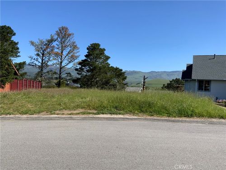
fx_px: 189
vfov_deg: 48.2
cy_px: 85
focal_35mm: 29
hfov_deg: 61.7
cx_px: 113
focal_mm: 3
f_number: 1.8
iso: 16
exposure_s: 1/2058
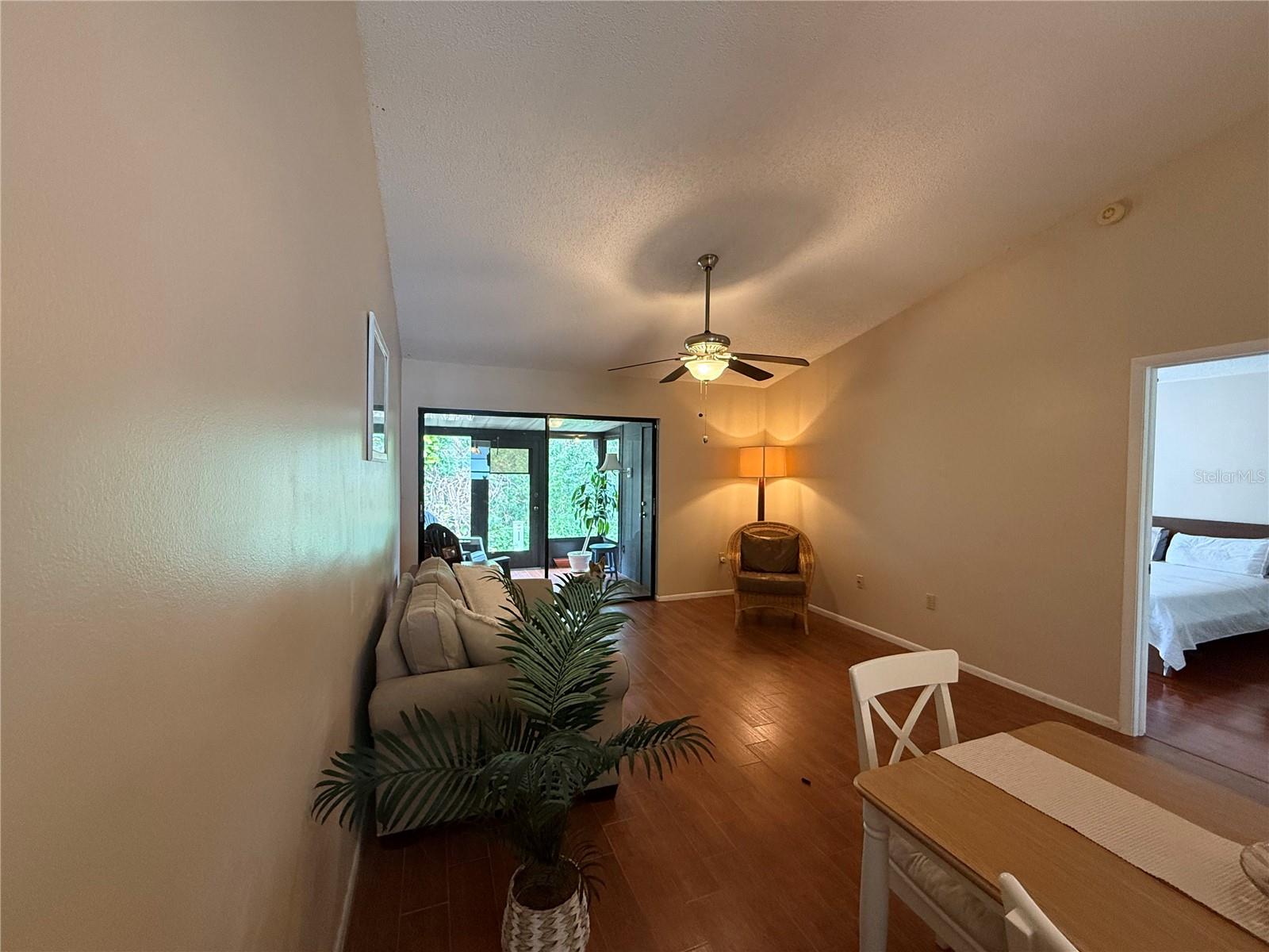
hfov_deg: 102.1
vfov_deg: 85.7
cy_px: 476
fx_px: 513
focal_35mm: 14
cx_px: 634
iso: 320
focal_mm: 2.22
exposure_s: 1/60
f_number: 2.2
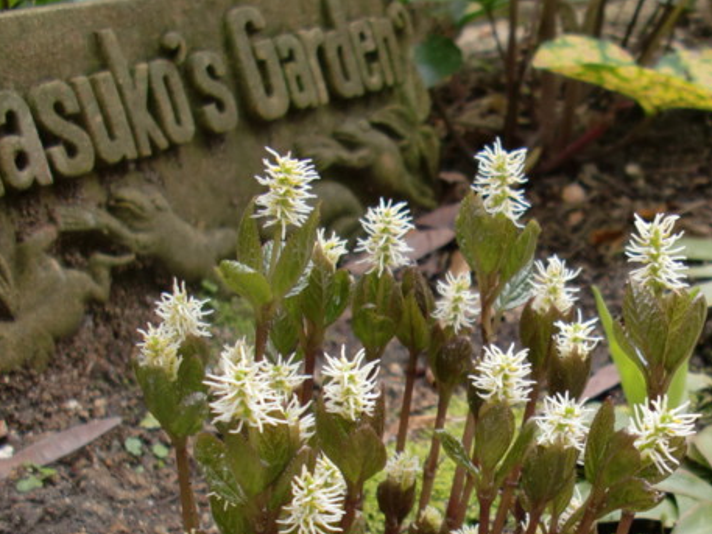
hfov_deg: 29.9
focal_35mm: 63
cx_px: 584
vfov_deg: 23.0
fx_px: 1296
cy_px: 414
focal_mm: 6.3
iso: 100
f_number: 2.8
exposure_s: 1/60
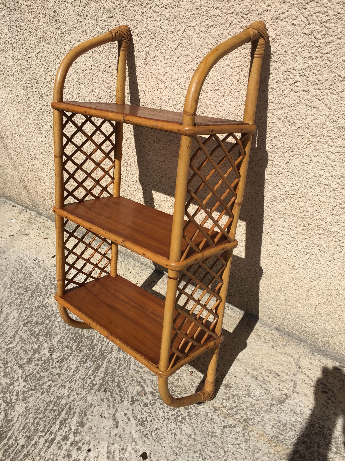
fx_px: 385
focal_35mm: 29
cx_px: 172
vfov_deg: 61.7
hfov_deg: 48.2
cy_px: 230
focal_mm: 4.15
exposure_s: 1/3968
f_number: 2.2
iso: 32
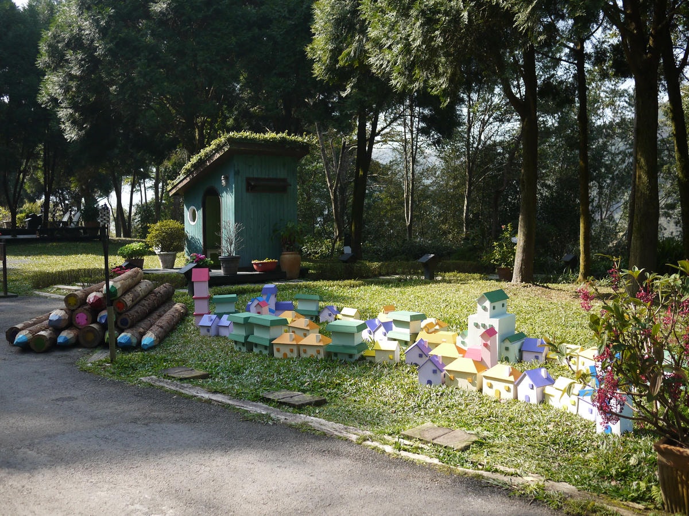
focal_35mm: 40
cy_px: 258
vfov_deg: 36.0
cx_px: 344
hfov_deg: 46.8
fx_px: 796
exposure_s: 1/1300
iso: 160
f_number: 2.2
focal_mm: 20
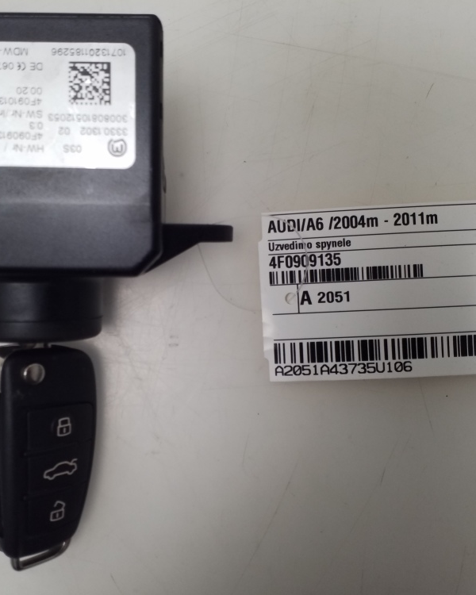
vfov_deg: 50.3
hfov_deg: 41.0
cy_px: 298
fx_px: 634
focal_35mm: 36
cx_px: 192
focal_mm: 3.6
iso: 50
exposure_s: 1/50
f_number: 1.9
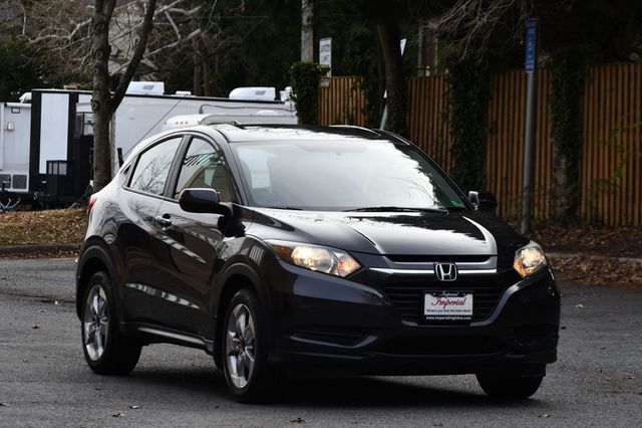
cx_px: 321
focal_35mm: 165
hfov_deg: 12.5
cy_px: 214
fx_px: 2941
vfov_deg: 8.3
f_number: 8
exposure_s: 1/250
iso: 160
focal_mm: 110
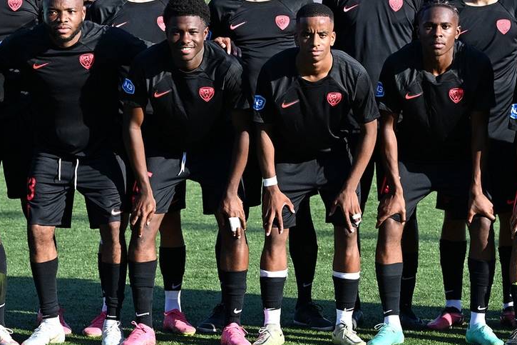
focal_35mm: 159
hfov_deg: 12.9
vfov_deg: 8.6
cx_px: 329
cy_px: 126
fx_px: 2283
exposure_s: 1/1000
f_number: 5.6
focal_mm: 60
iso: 400
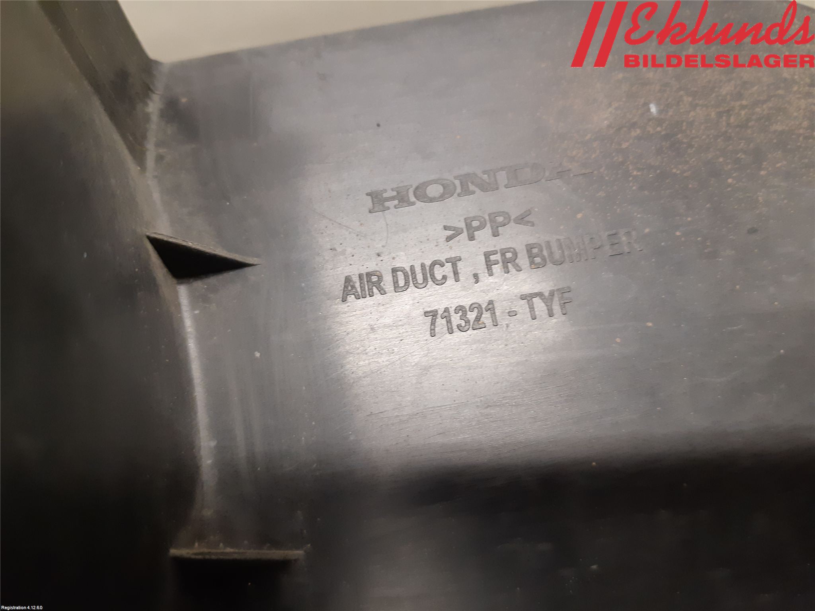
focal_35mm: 26
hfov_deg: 67.3
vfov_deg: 53.1
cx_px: 408
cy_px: 306
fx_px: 612
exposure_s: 1/33
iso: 200
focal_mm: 3.93
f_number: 1.7
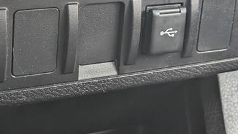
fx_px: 593
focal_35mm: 94
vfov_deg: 12.8
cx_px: 126
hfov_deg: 22.7
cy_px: 39
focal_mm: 6.9
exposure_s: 1/94.3
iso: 369
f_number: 1.68
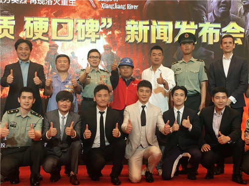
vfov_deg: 48.2
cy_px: 93
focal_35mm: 29
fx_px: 208
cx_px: 124
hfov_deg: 61.7
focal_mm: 4.15
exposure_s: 1/50
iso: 25
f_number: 2.2
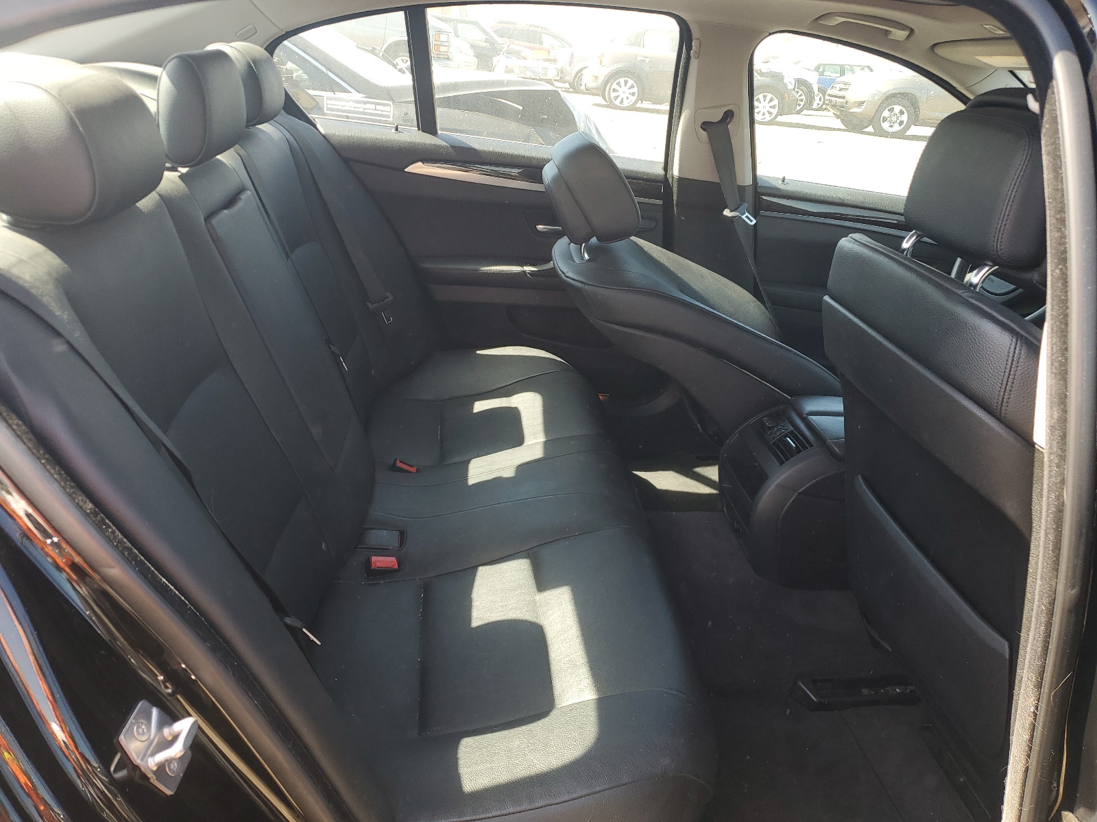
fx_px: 824
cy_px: 411
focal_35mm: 26
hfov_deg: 67.3
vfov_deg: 53.1
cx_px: 548
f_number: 1.5
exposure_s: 1/208
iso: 50
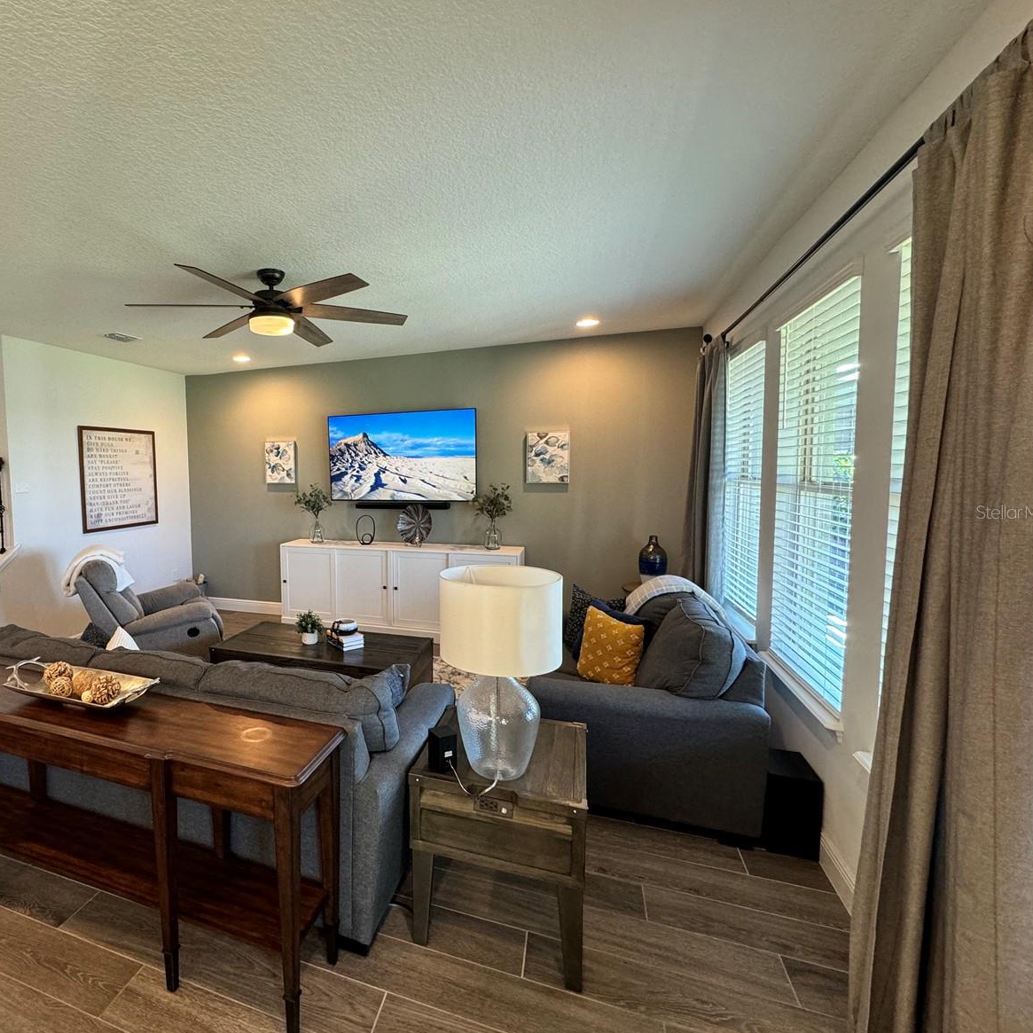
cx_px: 350
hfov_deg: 81.3
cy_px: 512
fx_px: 574
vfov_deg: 84.0
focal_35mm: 17
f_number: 2.2
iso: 200
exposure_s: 1/60
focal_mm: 2.22
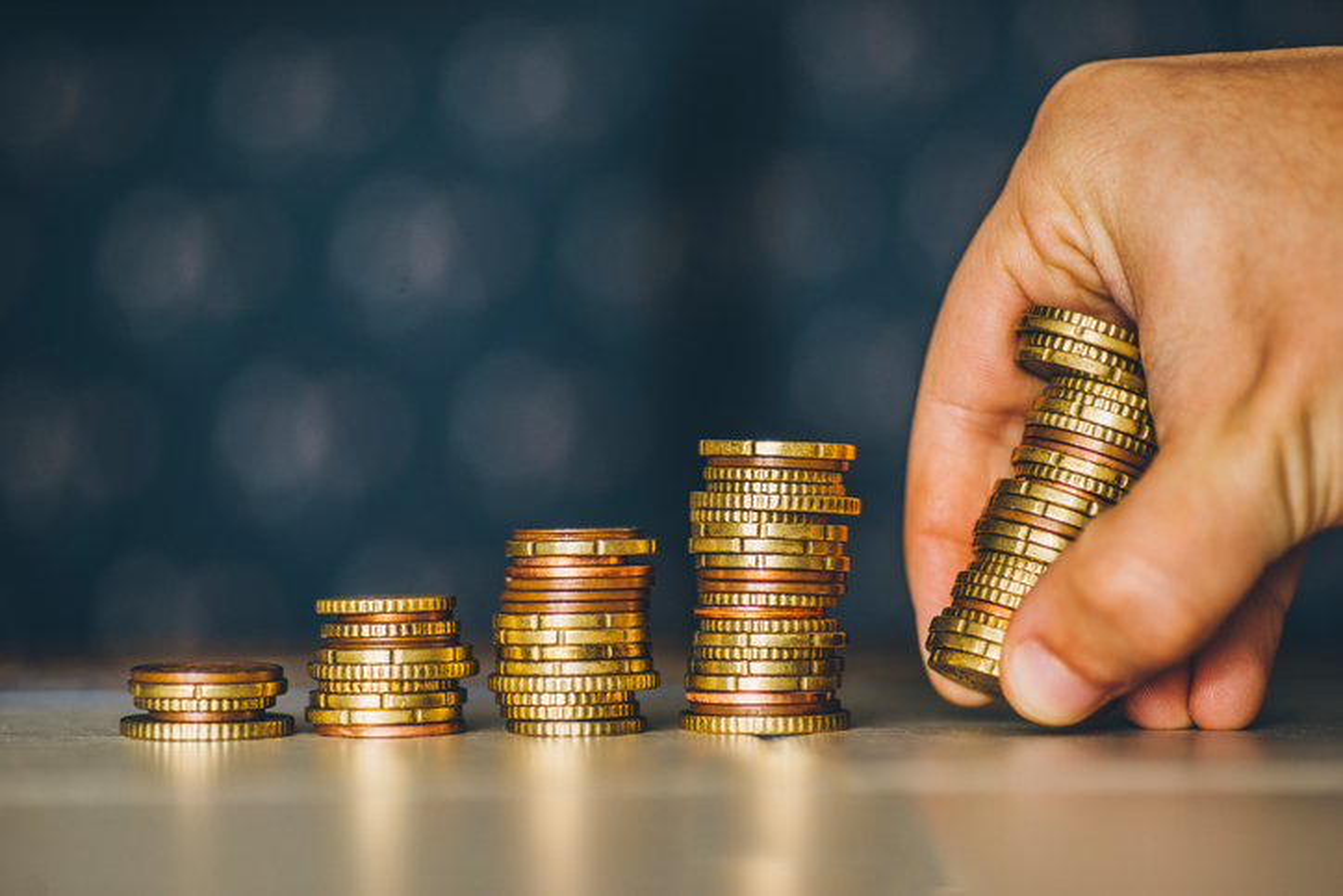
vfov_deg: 15.2
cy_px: 448
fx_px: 3358
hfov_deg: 22.6
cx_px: 672
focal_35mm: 90
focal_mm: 90
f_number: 3.5
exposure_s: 1/10
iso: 250
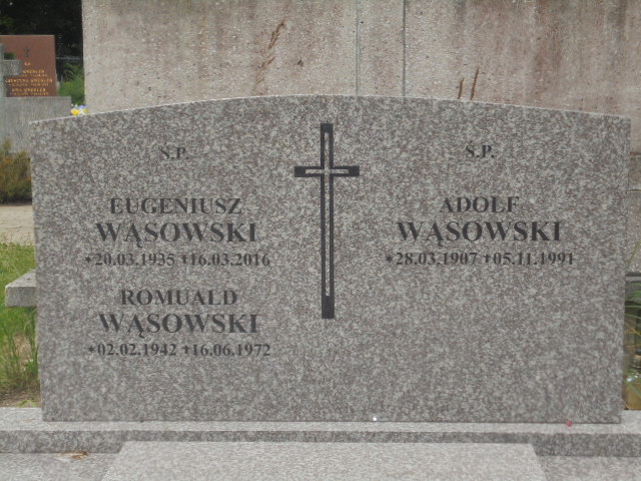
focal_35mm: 64
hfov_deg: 30.3
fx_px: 1185
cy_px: 240
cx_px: 320
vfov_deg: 22.9
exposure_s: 1/250
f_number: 5.6
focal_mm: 11.5
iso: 100
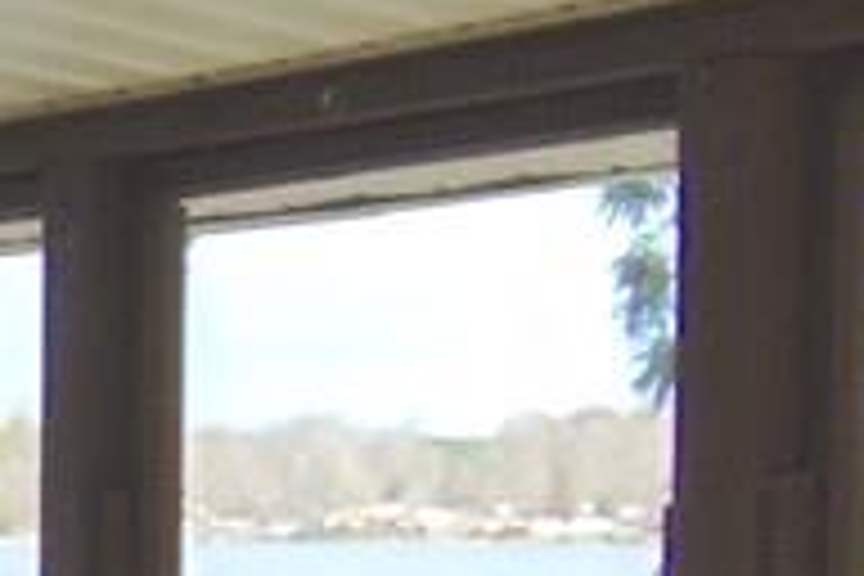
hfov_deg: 12.6
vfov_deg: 9.7
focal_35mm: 139
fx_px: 3336
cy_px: 706
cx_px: -972
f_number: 3
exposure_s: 1/200
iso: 80
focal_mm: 4.5
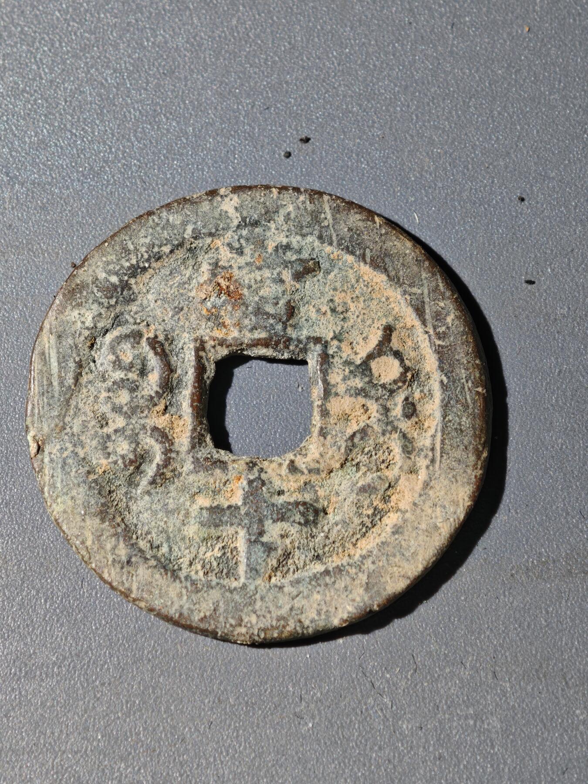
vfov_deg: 20.2
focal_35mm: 97
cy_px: 392
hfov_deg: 15.2
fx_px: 2197
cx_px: 294
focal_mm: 9
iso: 160
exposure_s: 1/100
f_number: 2
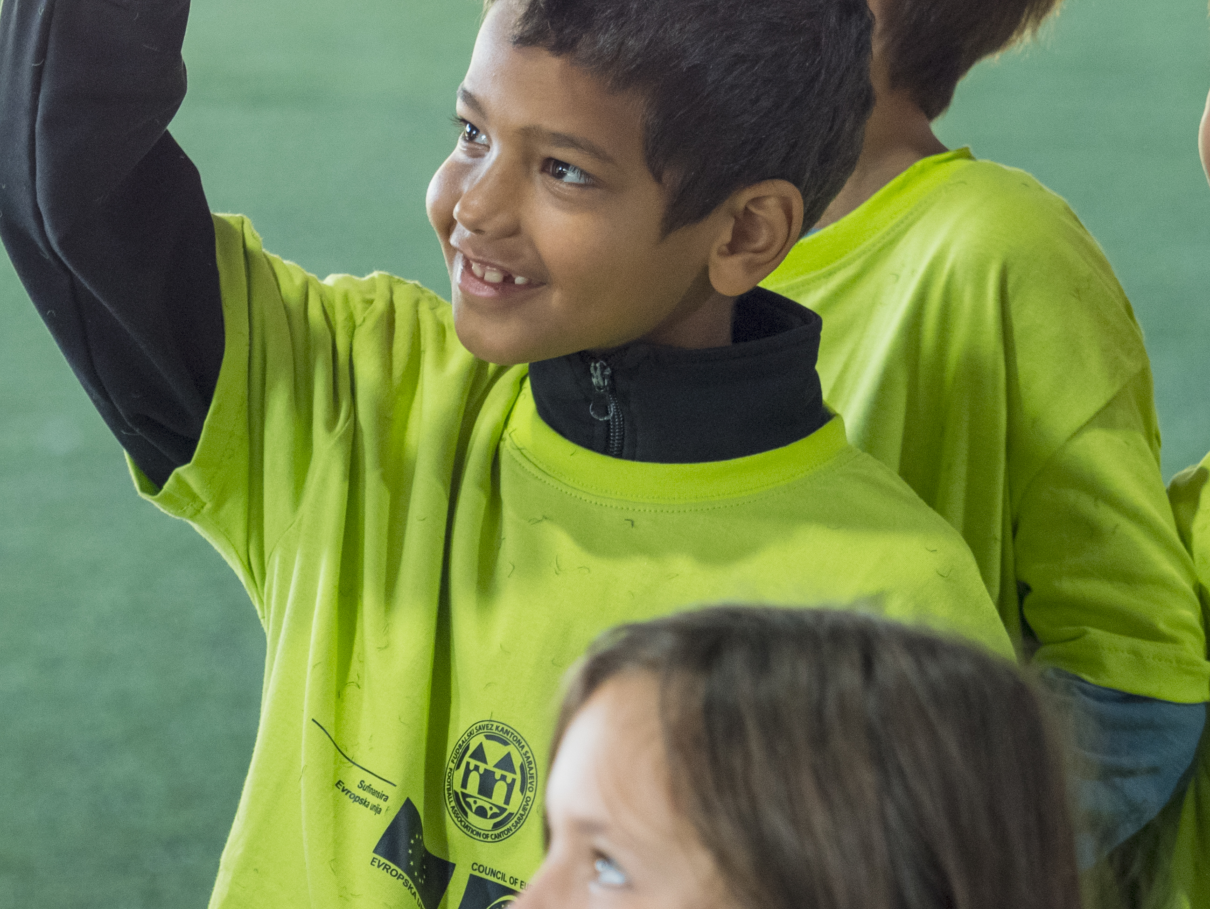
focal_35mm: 490
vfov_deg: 3.0
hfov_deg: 4.0
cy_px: 376
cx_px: 500
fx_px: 17135
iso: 1000
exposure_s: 1/100
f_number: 2.8
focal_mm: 106
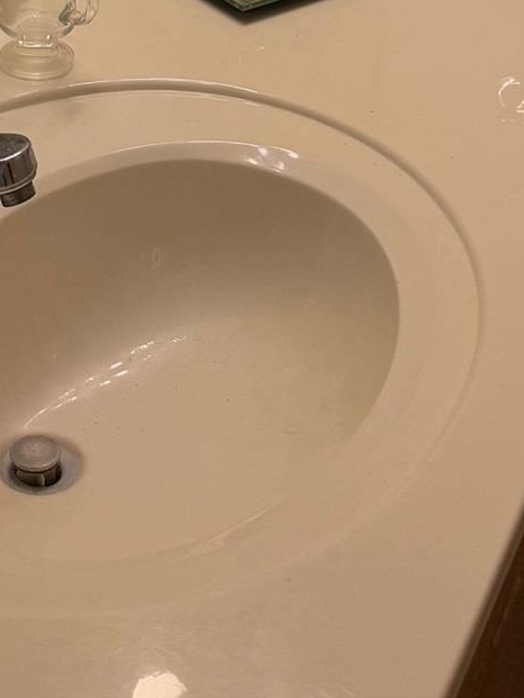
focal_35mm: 89
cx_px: 39
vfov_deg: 17.4
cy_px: -592
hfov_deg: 16.4
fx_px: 1796
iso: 125
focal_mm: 6.76
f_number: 1.78
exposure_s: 1/233
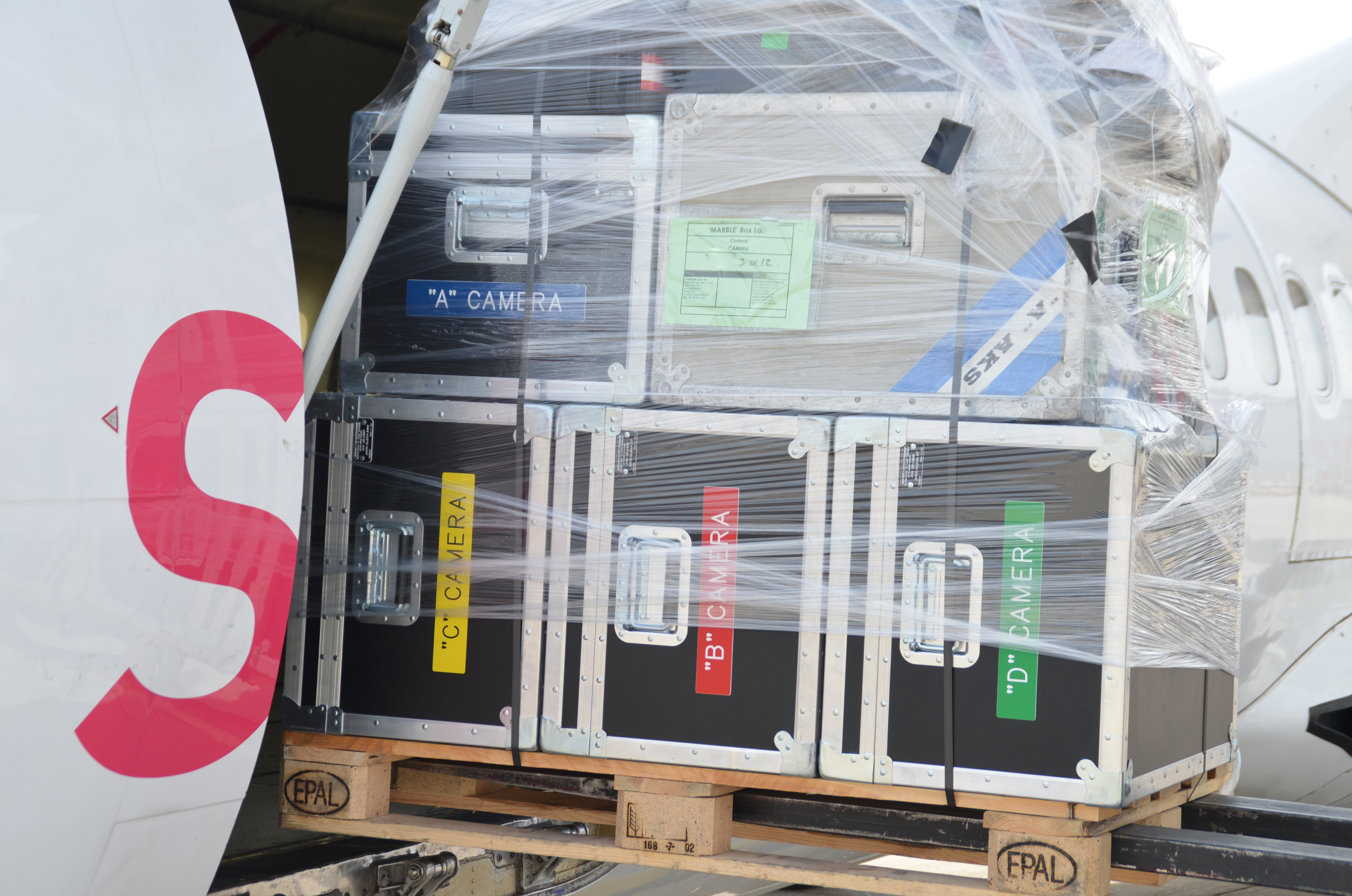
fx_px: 2811
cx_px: 676
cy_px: 448
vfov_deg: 18.1
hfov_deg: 27.0
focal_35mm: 75
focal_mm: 50
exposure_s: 1/250
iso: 140
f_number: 8
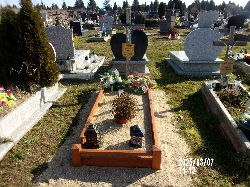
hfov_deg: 63.4
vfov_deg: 49.7
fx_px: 202
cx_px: 125
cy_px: 94
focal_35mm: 28
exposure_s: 1/58
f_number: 10.8
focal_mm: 5.1
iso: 80
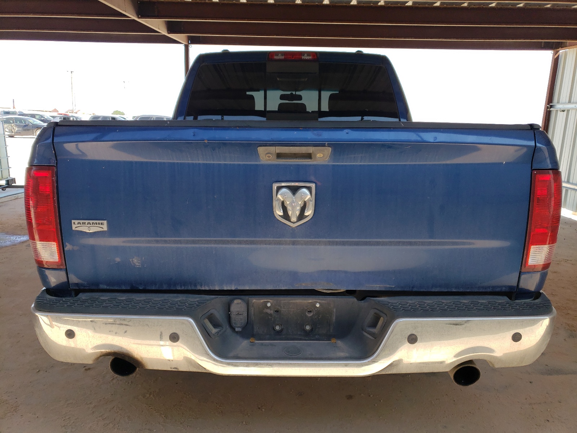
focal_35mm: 26
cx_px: 288
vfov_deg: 53.1
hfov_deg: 67.3
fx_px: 433
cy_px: 216
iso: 50
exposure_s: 1/588
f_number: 1.5
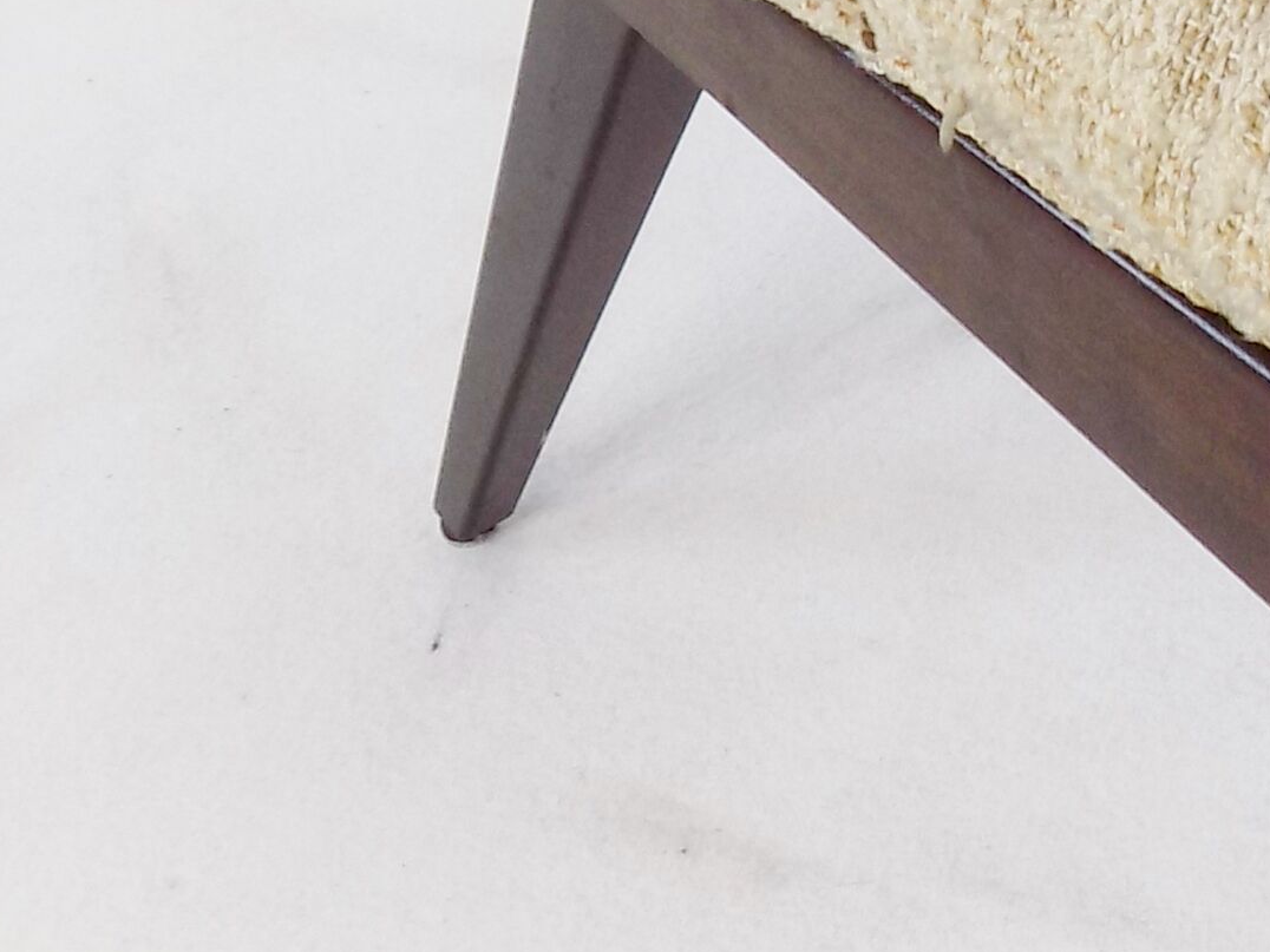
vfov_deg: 16.7
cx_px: 1275
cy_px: -570
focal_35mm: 78
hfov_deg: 23.9
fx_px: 2862
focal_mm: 4
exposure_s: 1/30
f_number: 3.1
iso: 100
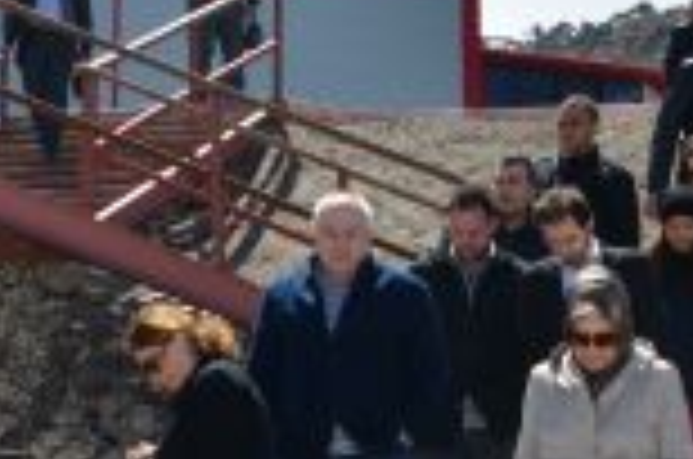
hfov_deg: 13.4
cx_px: 648
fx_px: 2920
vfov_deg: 9.0
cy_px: 326
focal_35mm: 152
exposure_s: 1/250
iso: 100
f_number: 9
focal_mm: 26
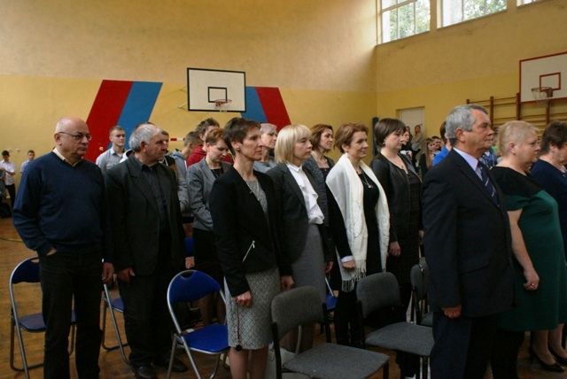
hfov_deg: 61.9
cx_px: 284
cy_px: 190
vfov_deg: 43.7
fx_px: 473
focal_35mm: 30
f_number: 5.6
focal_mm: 20
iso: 400
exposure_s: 1/60
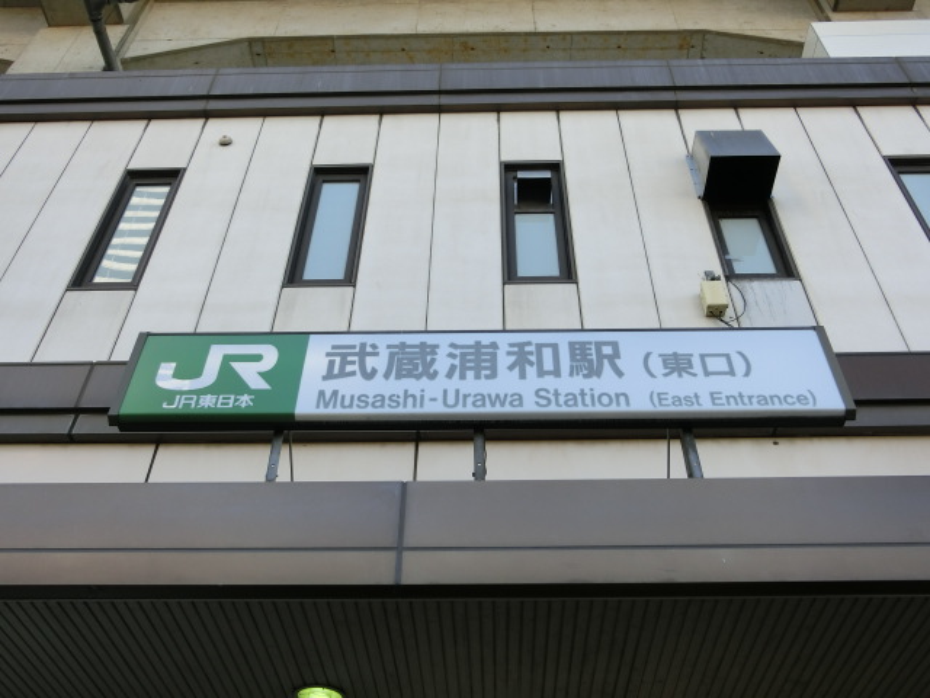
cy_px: 349
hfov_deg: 54.0
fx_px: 913
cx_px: 465
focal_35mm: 34
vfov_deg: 41.8
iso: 80
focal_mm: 6
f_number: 3.9
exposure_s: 1/160
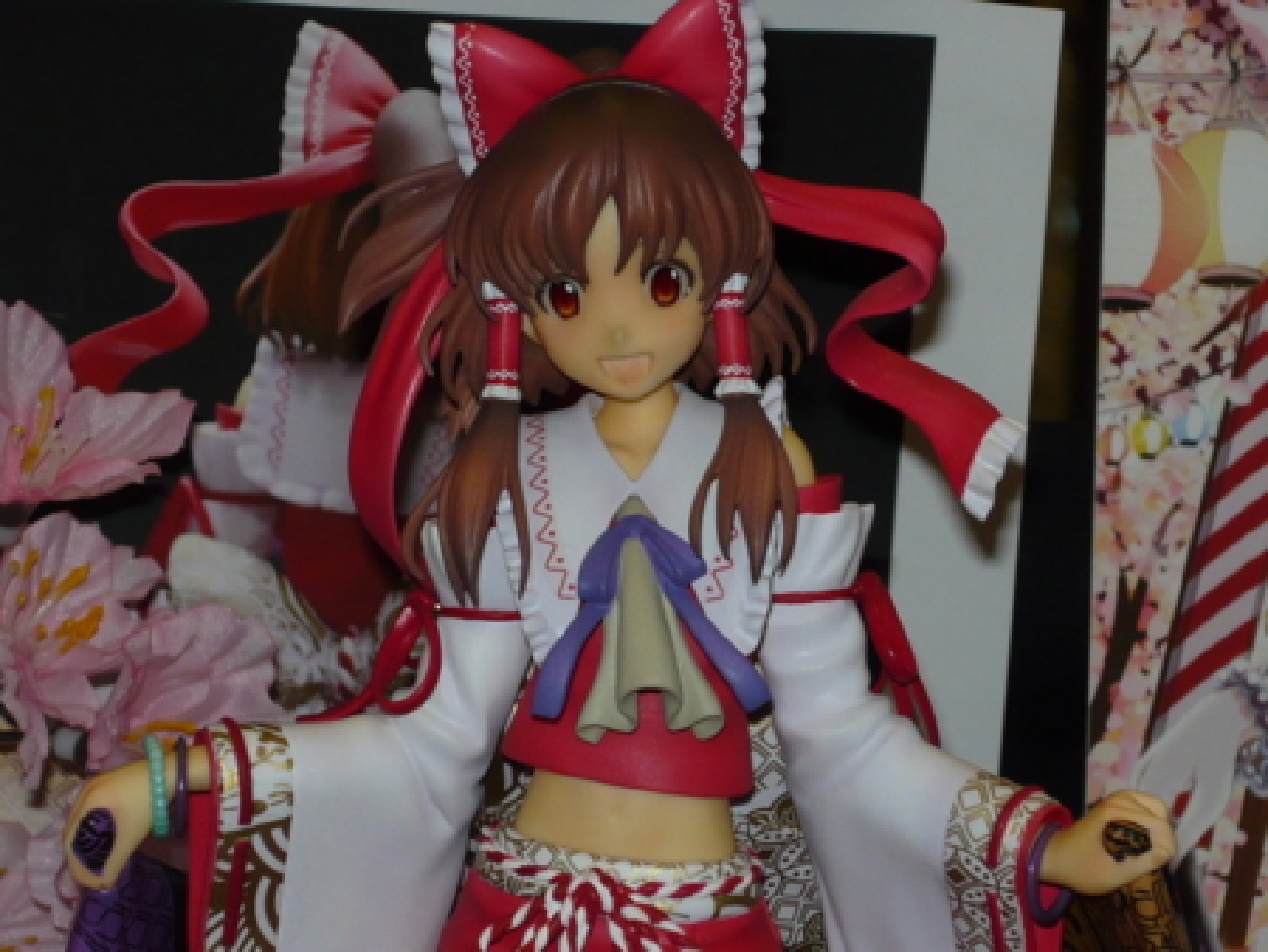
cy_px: 476
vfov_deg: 9.3
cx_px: 634
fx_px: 5864
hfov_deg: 12.3
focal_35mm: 160
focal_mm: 16.5
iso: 100
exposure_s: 1/60
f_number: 5.1
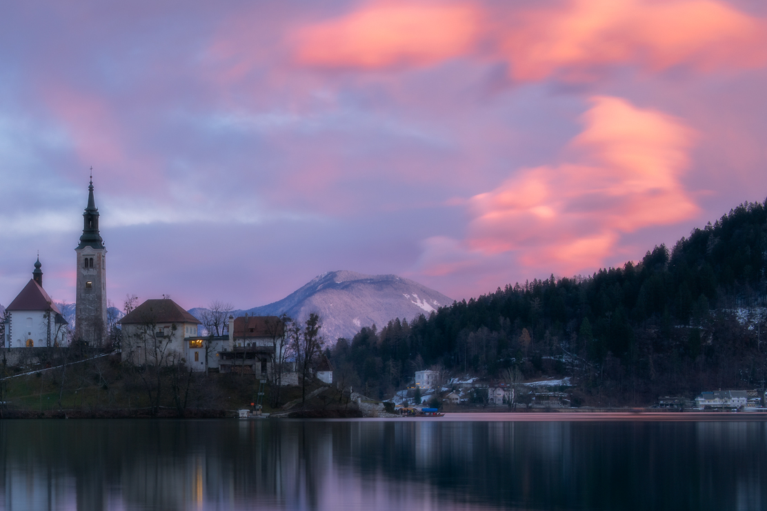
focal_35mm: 70
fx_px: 1491
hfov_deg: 27.8
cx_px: 86
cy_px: 400
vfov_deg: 19.3
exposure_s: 13
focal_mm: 38
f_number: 9
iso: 64
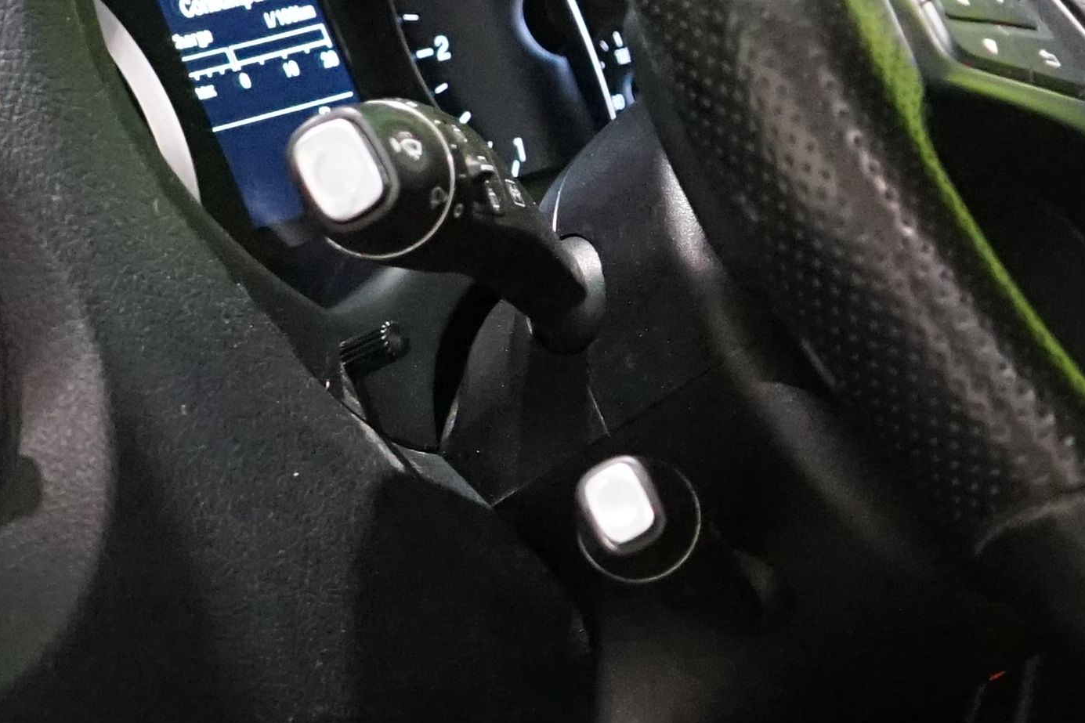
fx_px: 6268
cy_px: 326
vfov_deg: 6.6
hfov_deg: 9.7
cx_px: 1432
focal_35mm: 208
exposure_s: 1/60
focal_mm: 48
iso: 6400
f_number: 4.5
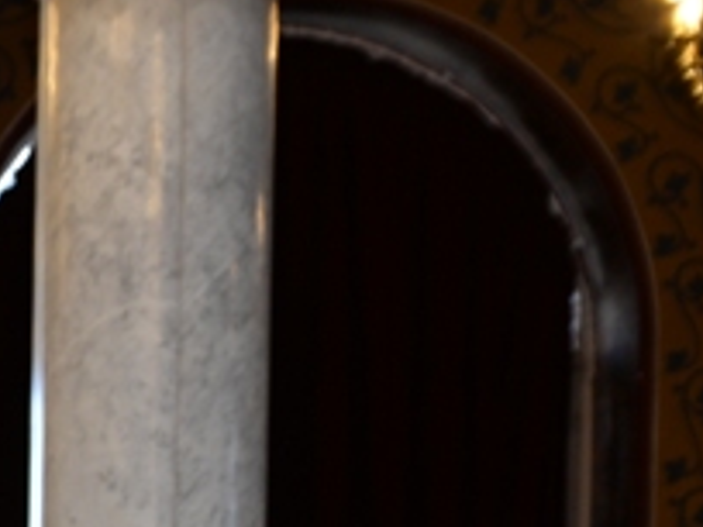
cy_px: 914
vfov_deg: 5.8
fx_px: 5158
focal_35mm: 254
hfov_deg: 7.3
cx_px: -927
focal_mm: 56
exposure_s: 1/80
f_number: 5
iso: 500
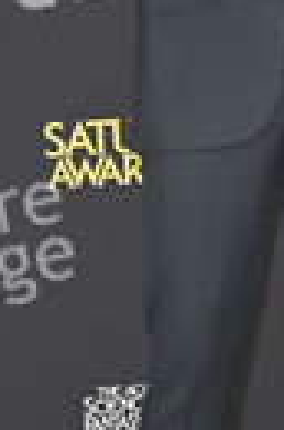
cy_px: 96
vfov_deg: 14.4
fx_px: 1689
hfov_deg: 9.6
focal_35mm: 142
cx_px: 264
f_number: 5.6
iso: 2000
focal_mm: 46
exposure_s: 1/320
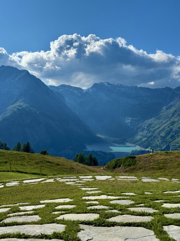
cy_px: 120
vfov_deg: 39.7
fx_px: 333
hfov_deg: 30.3
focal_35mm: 48
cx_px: 90
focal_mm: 6.76
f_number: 1.78
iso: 64
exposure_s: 1/9009
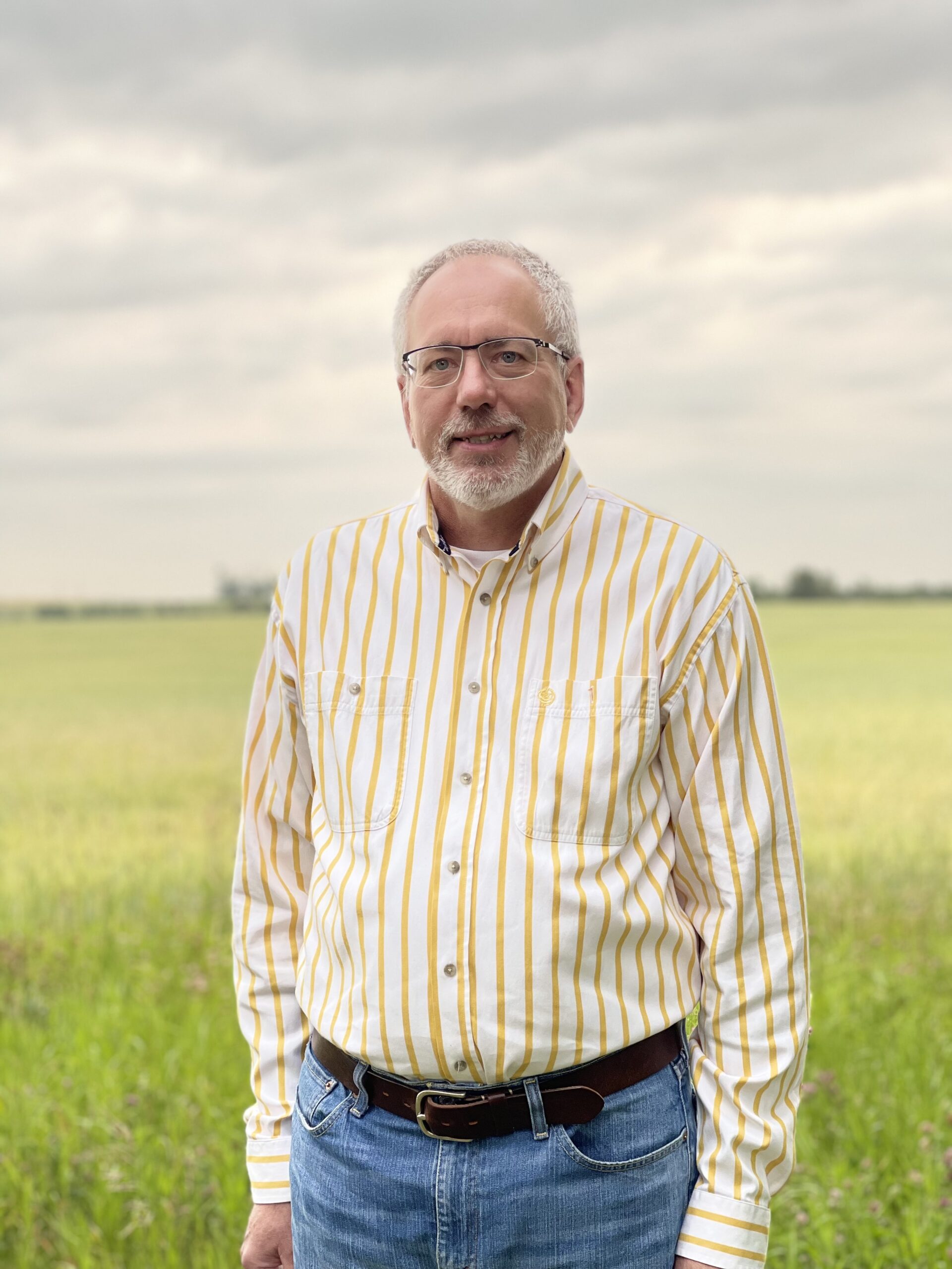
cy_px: 634
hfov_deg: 22.9
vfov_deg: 30.3
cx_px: 476
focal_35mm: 64
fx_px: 2347
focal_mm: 7.5
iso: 40
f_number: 2.2
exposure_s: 1/121
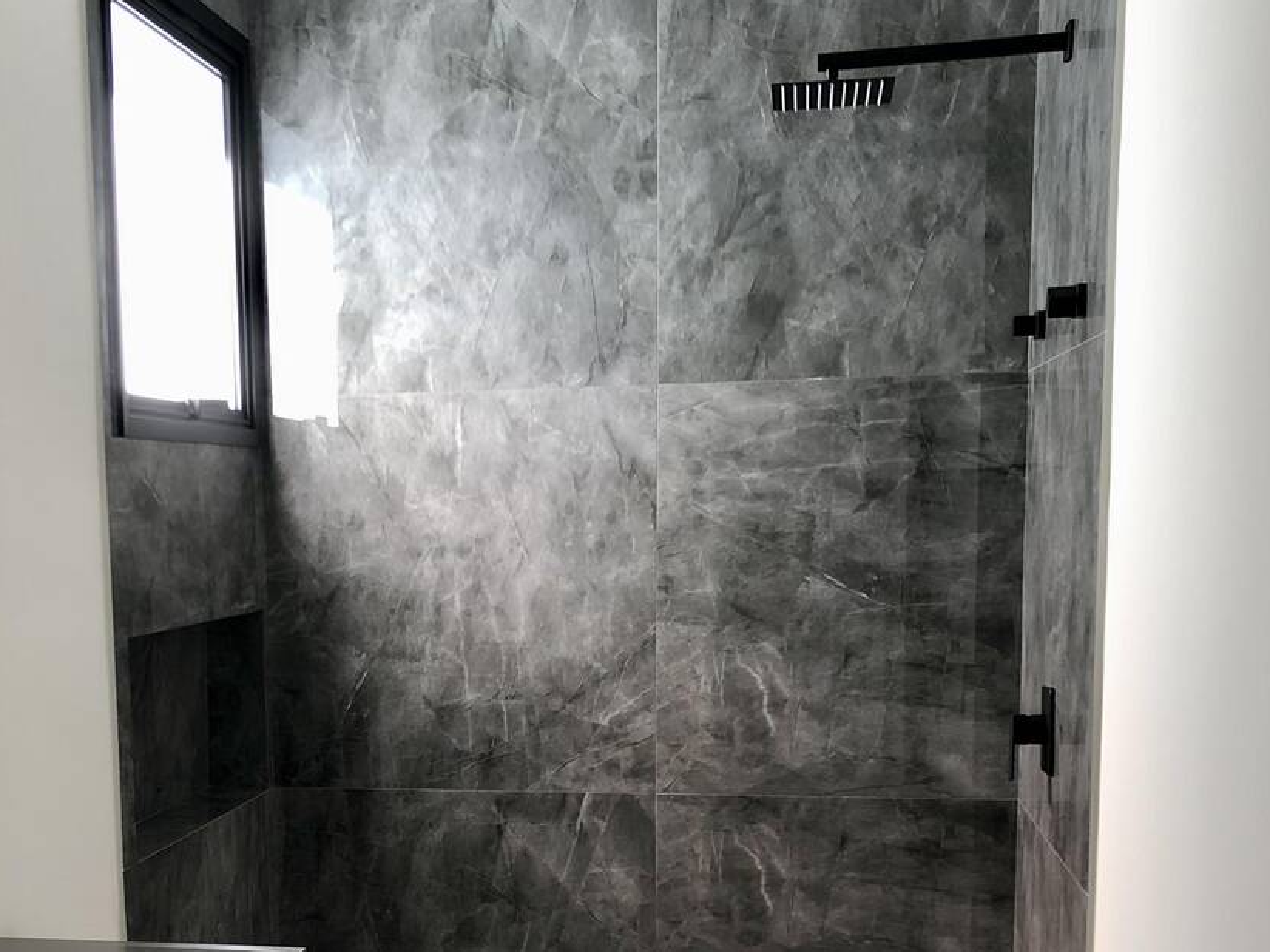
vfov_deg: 28.9
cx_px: 392
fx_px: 1797
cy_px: 779
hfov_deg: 38.3
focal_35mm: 49
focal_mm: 4
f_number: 1.8
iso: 25
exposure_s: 1/40
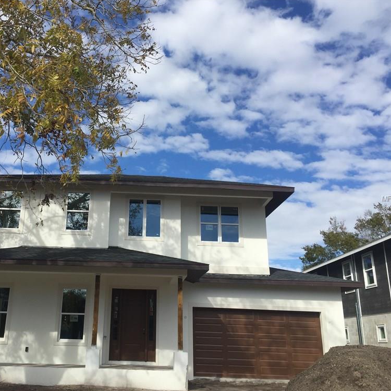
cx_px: 146
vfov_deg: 47.2
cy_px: 199
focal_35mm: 35
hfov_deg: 46.8
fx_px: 447
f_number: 2.2
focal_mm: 4.15
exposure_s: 1/2475
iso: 32
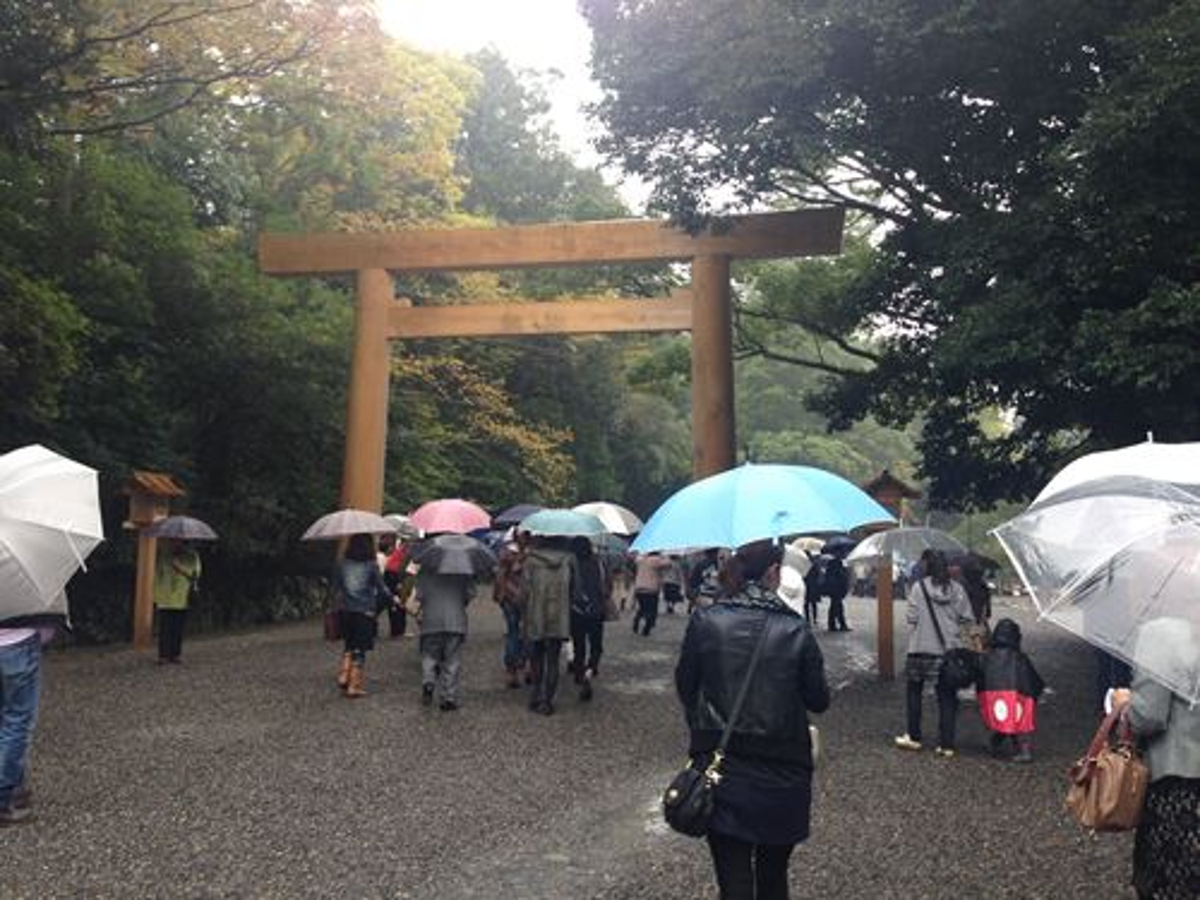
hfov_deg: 55.4
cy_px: 450
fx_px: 1144
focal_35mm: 33
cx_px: 600
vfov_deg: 42.9
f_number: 2.4
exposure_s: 1/60
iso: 64
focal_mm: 4.12
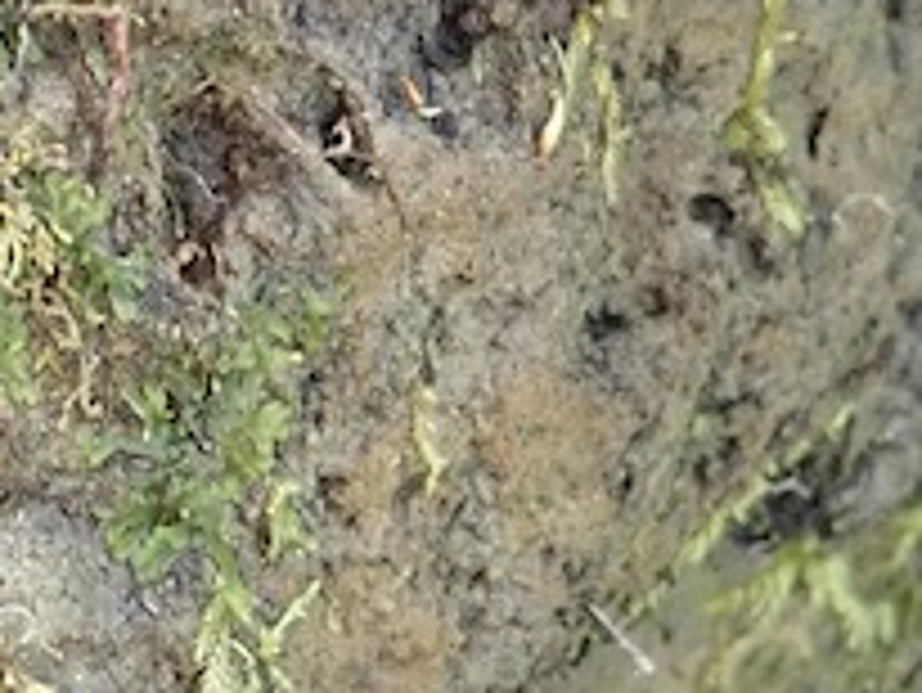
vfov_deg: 12.0
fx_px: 3251
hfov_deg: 15.7
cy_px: -50
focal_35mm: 122
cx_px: -117
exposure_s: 1/30
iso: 250
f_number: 2
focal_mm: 4.5
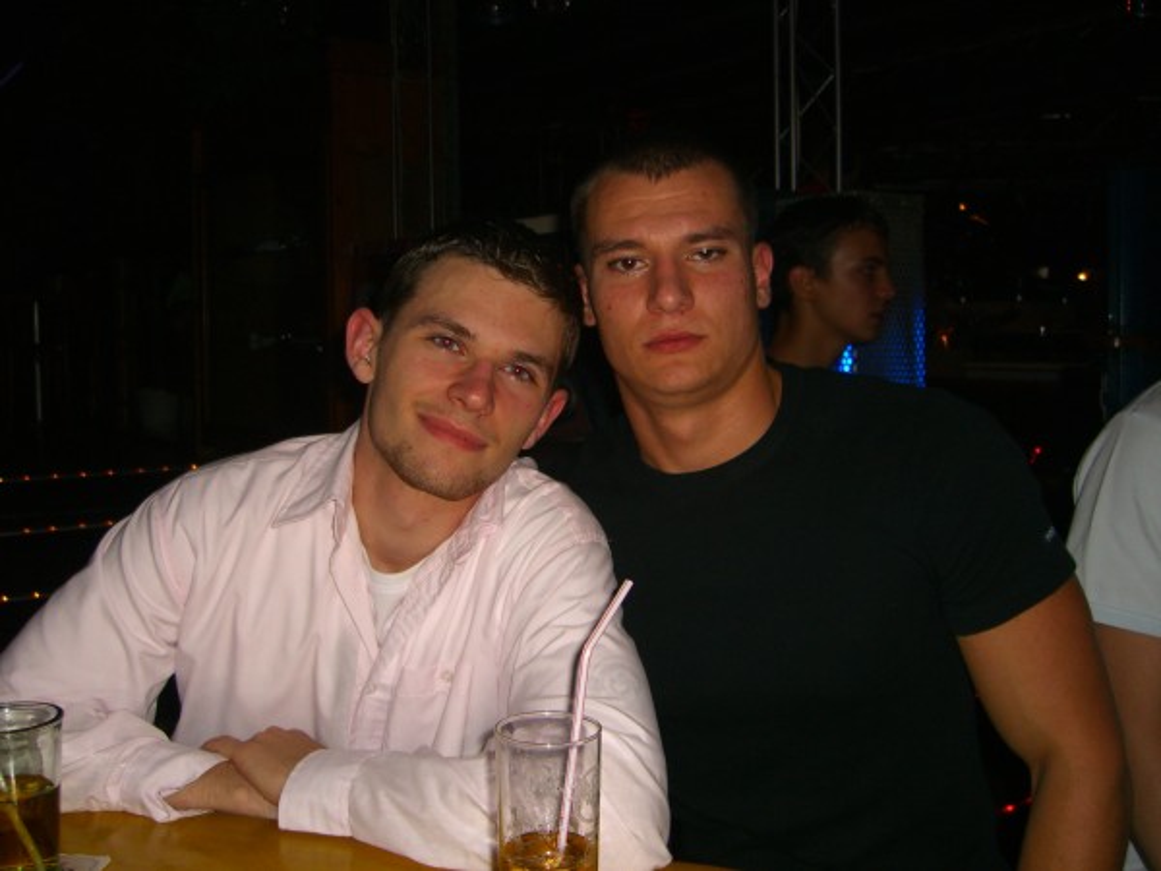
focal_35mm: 38
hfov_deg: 49.0
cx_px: 580
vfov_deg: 37.7
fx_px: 1274
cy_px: 436
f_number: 2.8
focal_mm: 7.9
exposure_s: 1/60
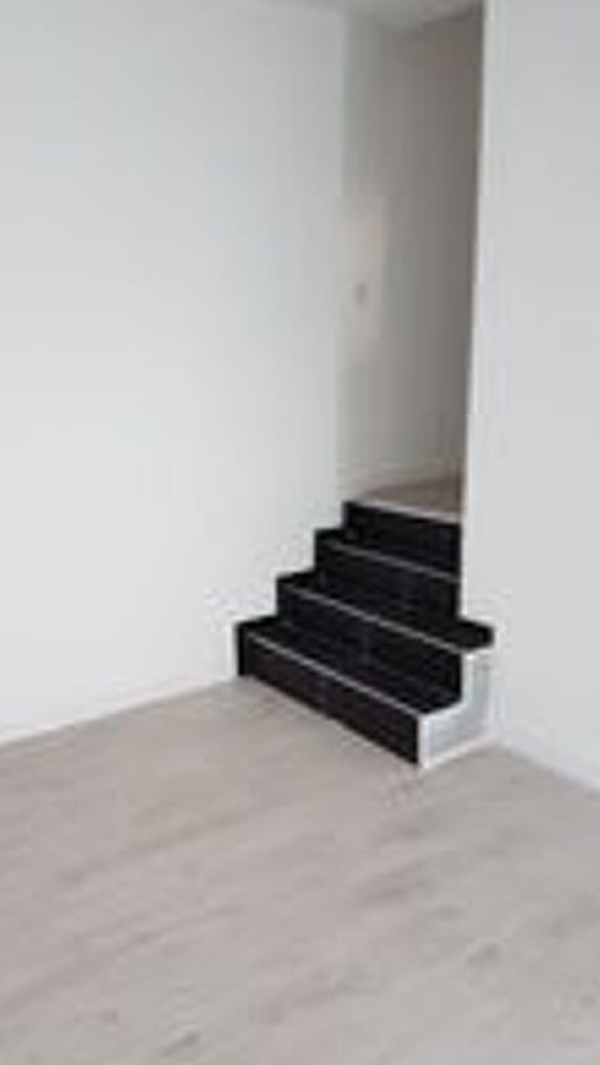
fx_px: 819
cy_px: 523
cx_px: 222
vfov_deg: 66.0
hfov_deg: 39.9
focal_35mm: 29
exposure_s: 1/50
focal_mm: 4.2
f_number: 1.7
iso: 50
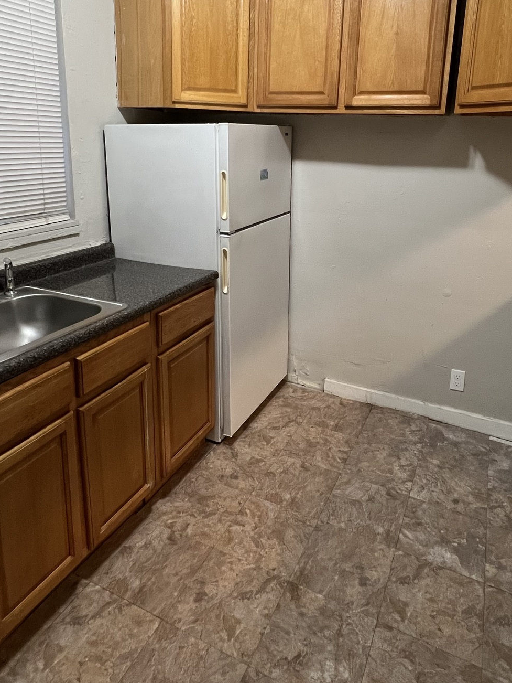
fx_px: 453
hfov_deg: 58.9
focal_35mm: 23
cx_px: 263
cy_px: 245
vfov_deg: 72.3
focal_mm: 1.57
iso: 400
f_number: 1.8
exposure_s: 1/60
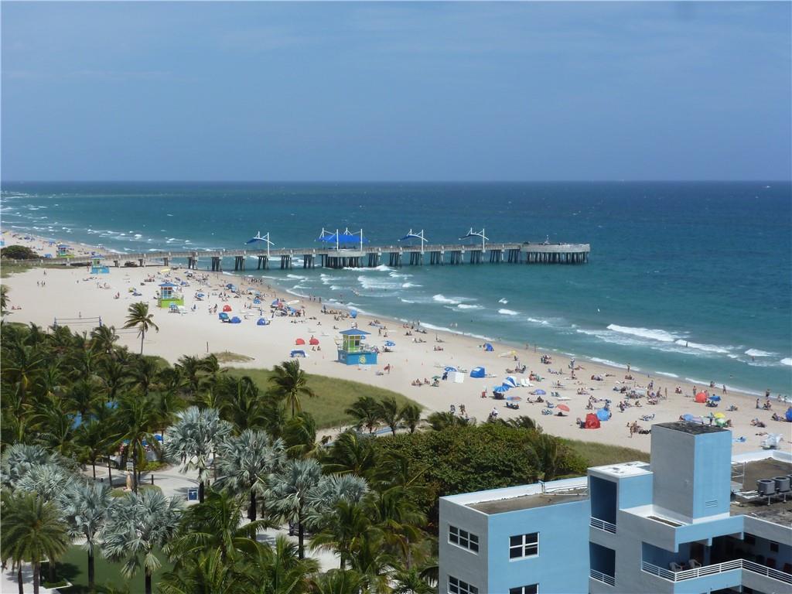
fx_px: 1304
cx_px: 396
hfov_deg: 33.8
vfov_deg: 25.7
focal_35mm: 57
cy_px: 297
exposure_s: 1/640
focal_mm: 10.1
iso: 100
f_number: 5.6
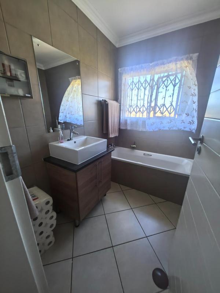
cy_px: 146
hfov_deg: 89.9
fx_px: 110
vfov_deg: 106.2
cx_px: 110
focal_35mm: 13
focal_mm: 1.76
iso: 125
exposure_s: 1/50
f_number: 2.2
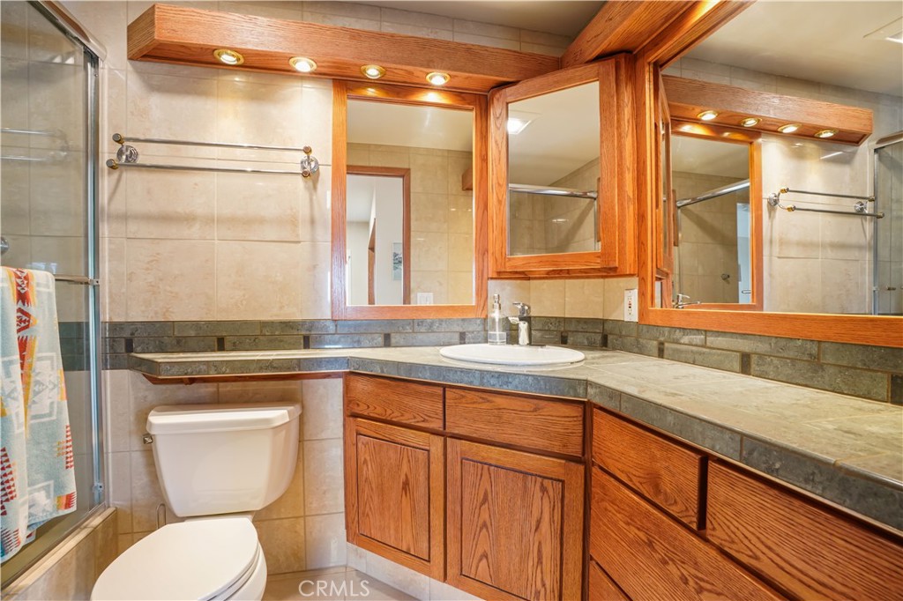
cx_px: 452
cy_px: 300
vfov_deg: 73.7
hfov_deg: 96.8
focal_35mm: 16
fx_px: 401
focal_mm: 16
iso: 1600
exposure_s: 1/10
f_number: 8
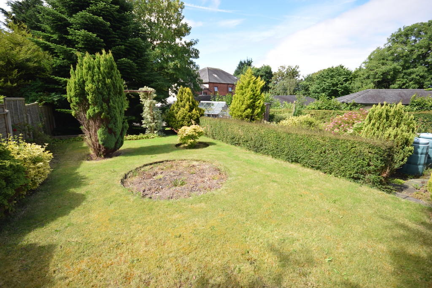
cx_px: 216
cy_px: 144
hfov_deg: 95.0
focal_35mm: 16
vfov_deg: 72.1
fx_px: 198
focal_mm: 11
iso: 100
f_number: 7.1
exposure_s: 1/200
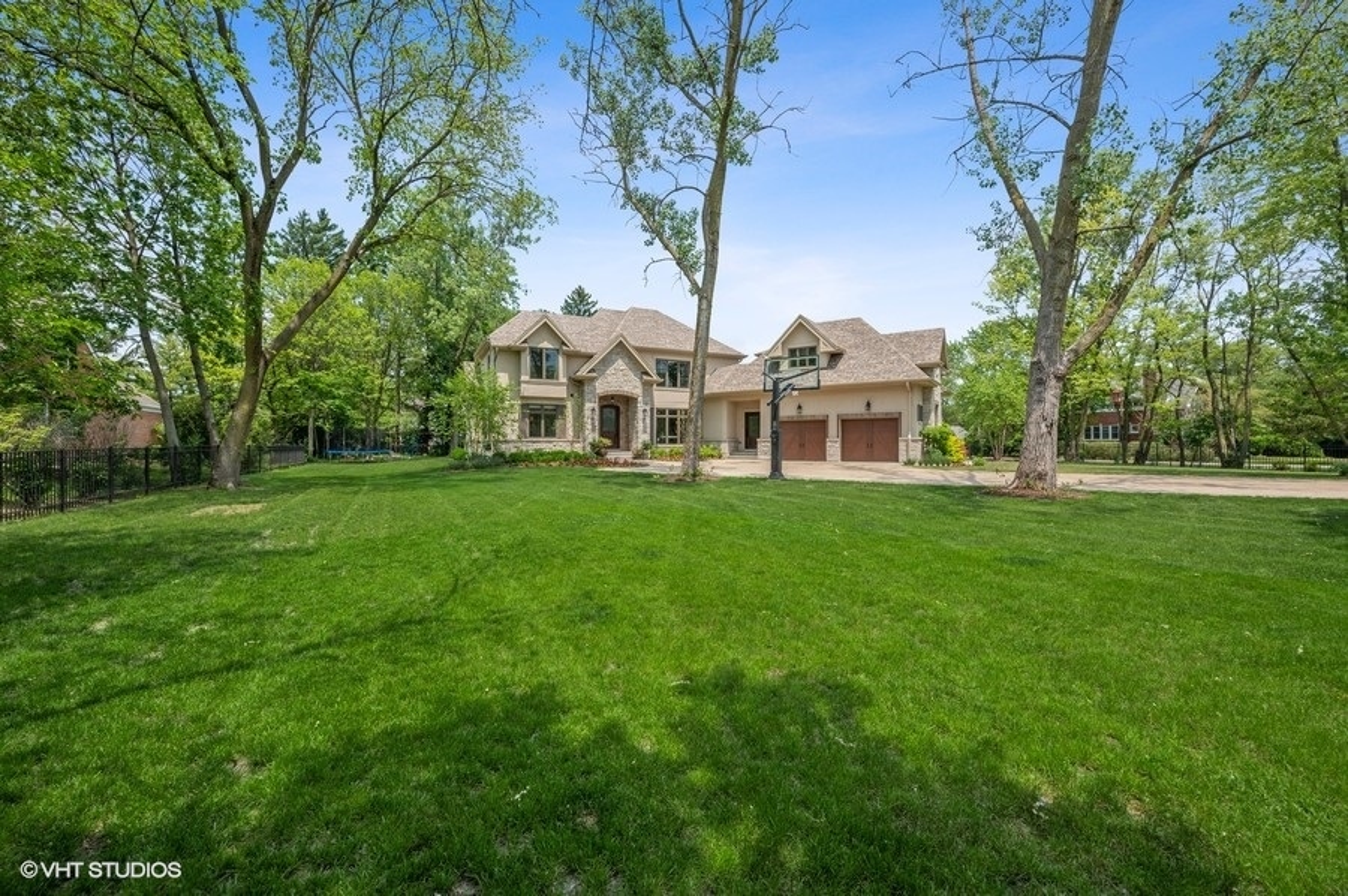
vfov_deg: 81.1
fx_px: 524
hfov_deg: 104.3
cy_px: 448
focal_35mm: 14
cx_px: 674
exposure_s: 1/100
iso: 100
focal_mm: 14
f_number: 11
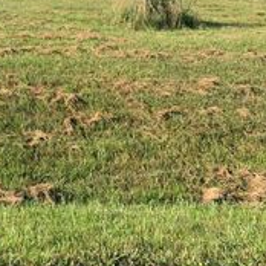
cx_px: -55
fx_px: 574
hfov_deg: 23.7
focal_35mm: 66
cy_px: 7
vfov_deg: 25.0
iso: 25
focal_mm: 4.25
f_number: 1.8
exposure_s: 1/1282
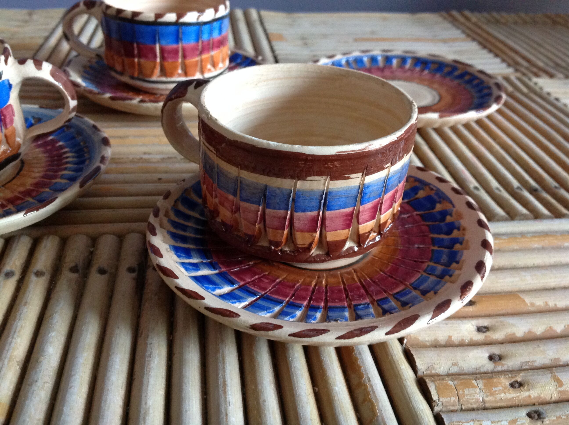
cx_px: 284
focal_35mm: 35
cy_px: 212
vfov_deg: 40.6
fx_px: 574
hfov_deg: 52.7
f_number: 2.4
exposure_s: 1/15
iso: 320
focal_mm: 4.28
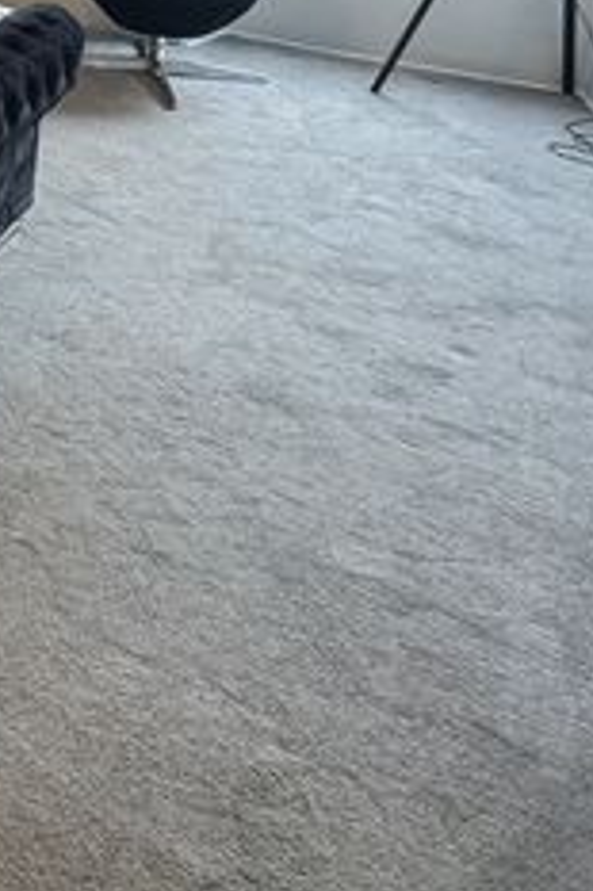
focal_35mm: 50
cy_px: -103
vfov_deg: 34.0
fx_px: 1237
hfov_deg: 20.5
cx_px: -425
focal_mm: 2.22
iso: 160
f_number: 2.2
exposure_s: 1/50
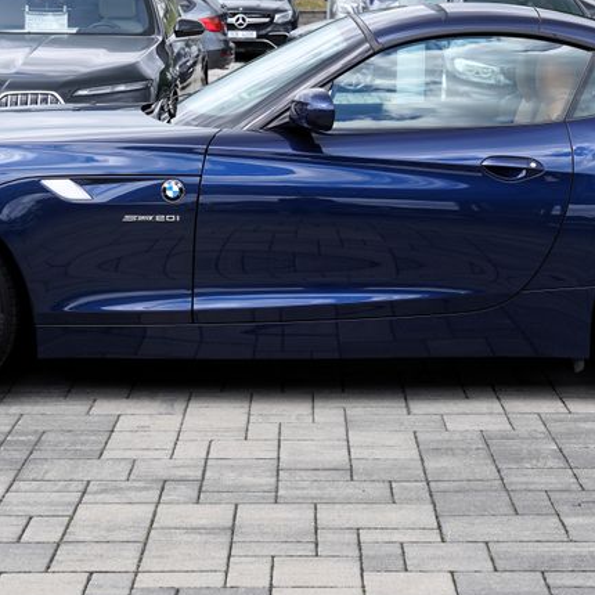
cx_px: 331
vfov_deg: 21.3
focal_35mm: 81
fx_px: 1575
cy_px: 175
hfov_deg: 21.4
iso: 100
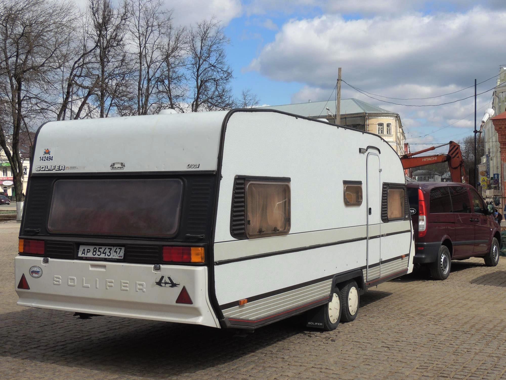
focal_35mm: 43
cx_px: 253
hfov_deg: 43.9
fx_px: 629
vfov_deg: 33.6
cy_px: 190
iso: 100
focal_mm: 7.6
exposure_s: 1/1250
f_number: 4.3
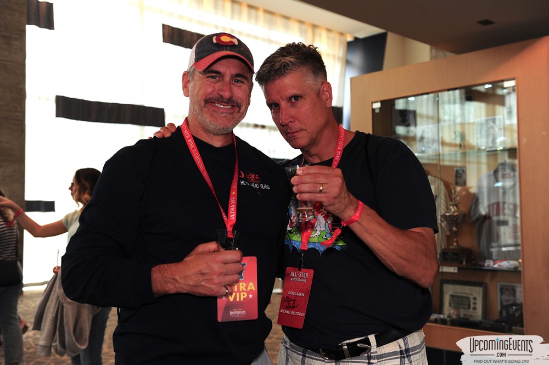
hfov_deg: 46.4
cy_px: 182
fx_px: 640
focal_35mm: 42
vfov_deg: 31.8
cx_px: 274
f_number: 4
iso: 640
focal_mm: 42
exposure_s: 1/250
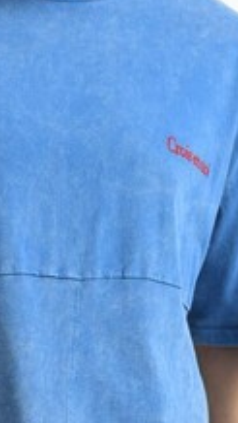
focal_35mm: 440
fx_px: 4925
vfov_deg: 4.9
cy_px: 281
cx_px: 58
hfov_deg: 2.8
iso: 100
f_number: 5.6
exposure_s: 1/160
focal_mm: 122
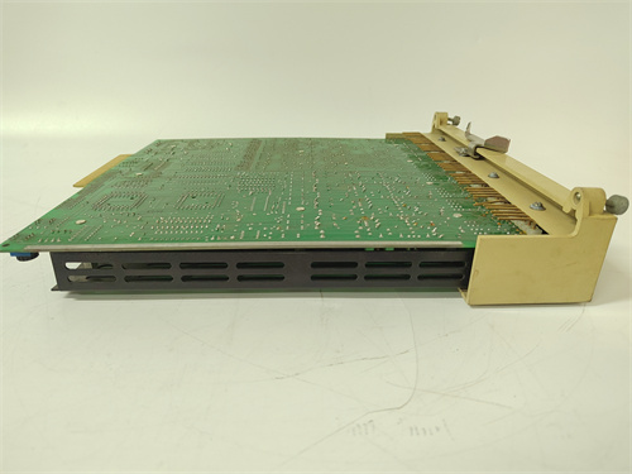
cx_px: 316
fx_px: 420
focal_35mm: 23
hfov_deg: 73.9
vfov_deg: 58.9
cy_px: 237
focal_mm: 5.52
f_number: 1.9
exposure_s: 1/50
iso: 1528
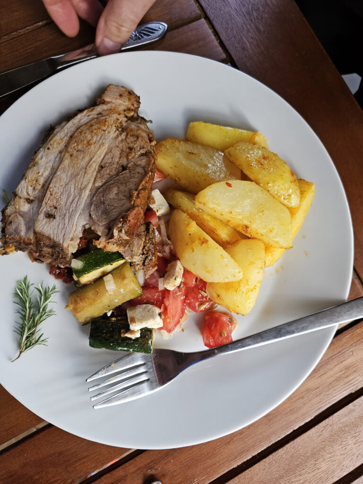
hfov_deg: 58.9
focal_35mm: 23
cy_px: 242
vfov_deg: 73.9
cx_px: 182
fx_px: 322
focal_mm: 6.3
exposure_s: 1/101
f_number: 1.7
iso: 200
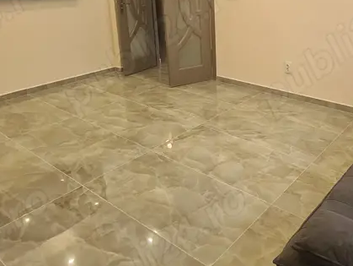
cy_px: 57
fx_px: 316
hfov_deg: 56.2
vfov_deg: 43.6
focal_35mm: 31
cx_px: 253
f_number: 2.2
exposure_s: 1/50
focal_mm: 2.2
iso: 80
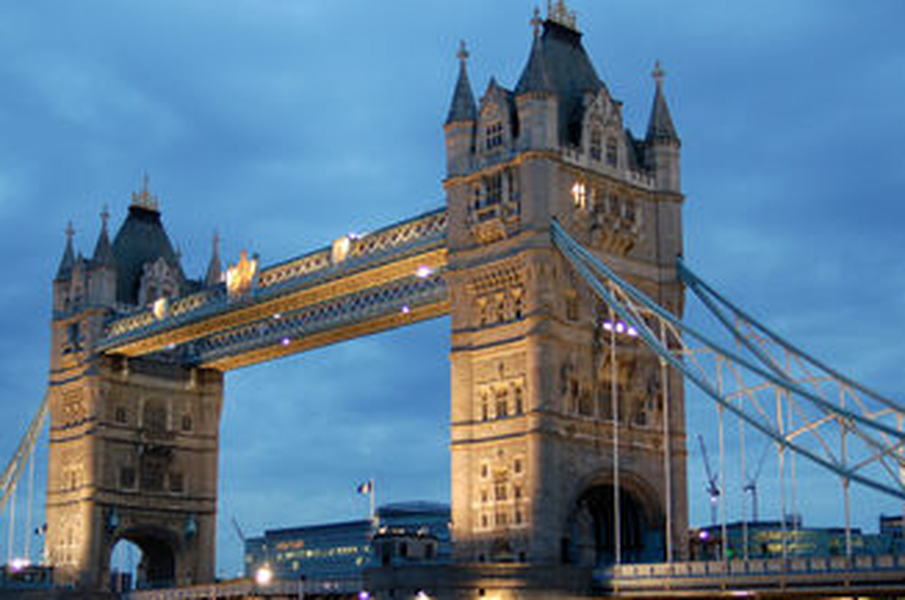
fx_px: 1355
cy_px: 355
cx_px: 399
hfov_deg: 36.9
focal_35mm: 54
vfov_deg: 24.9
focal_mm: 28
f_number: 3.3
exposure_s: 1/13
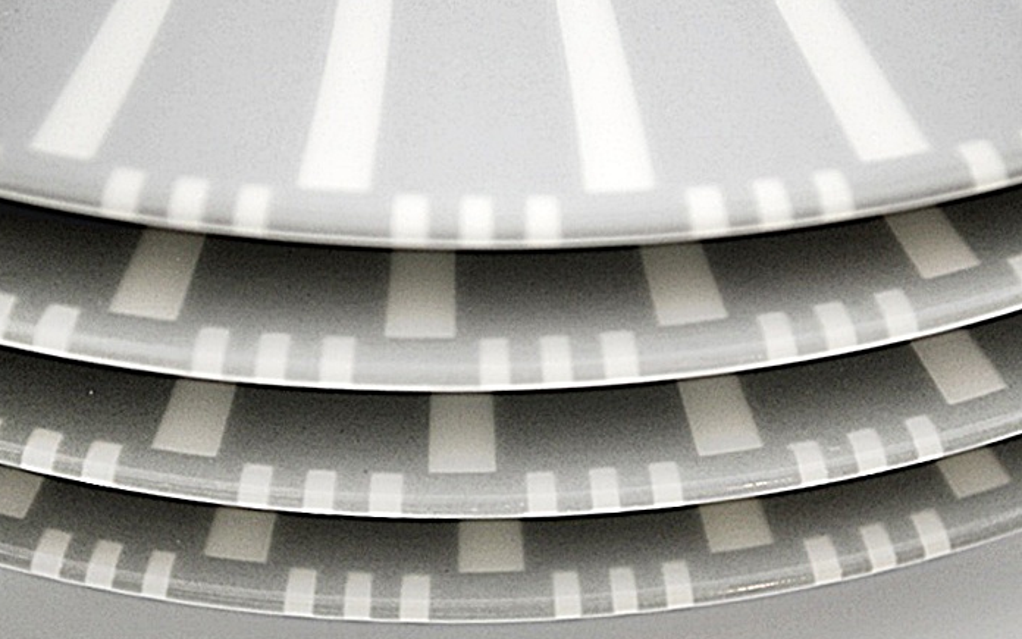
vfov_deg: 15.5
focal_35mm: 85
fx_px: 2354
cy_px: 327
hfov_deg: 24.5
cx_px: 510
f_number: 5.6
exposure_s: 1/80
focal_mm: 55
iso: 400
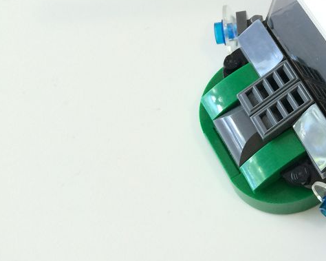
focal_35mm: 78
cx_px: 446
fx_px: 752
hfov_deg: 21.6
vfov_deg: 18.7
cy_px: -48
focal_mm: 4.15
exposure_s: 1/30
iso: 50
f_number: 2.2
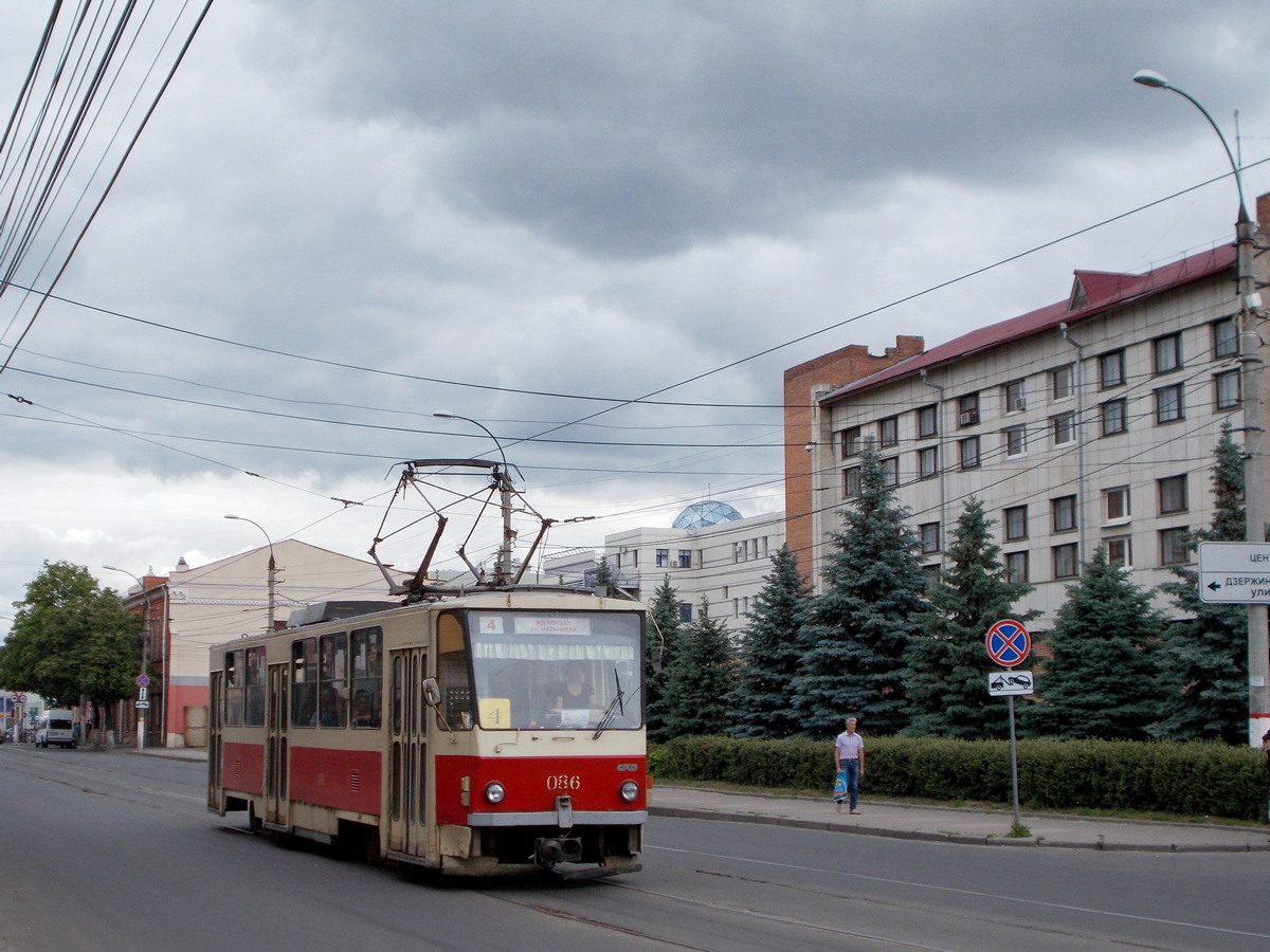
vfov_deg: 29.1
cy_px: 476
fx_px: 1834
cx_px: 635
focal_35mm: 50
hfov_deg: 38.2
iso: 80
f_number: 4.5
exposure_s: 1/400
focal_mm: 9
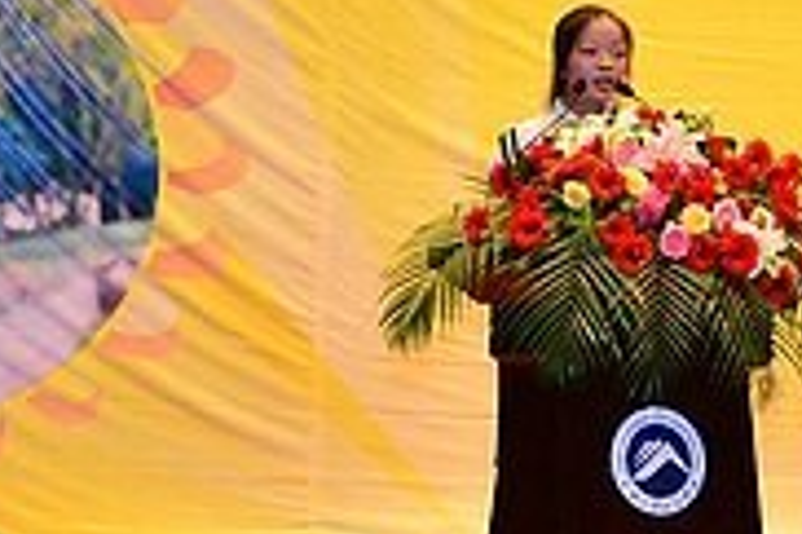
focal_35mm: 124
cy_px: -57
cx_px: 784
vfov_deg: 10.9
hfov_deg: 16.3
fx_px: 2752
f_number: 5.6
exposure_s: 1/125
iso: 2000
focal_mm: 25
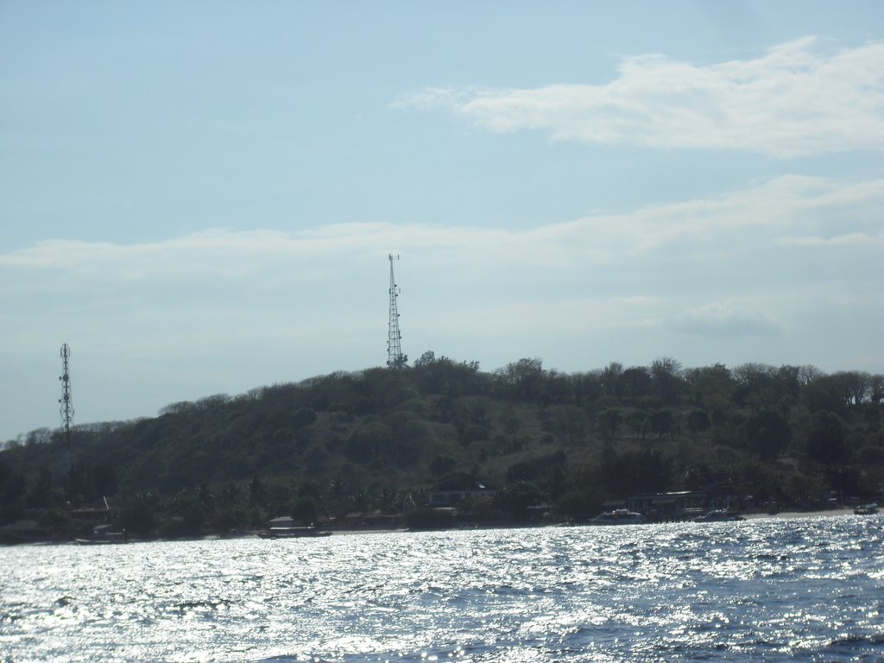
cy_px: 332
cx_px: 442
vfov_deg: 13.1
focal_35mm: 113
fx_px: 2886
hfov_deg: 17.4
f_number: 14.7
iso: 100
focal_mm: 18.6
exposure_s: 1/400
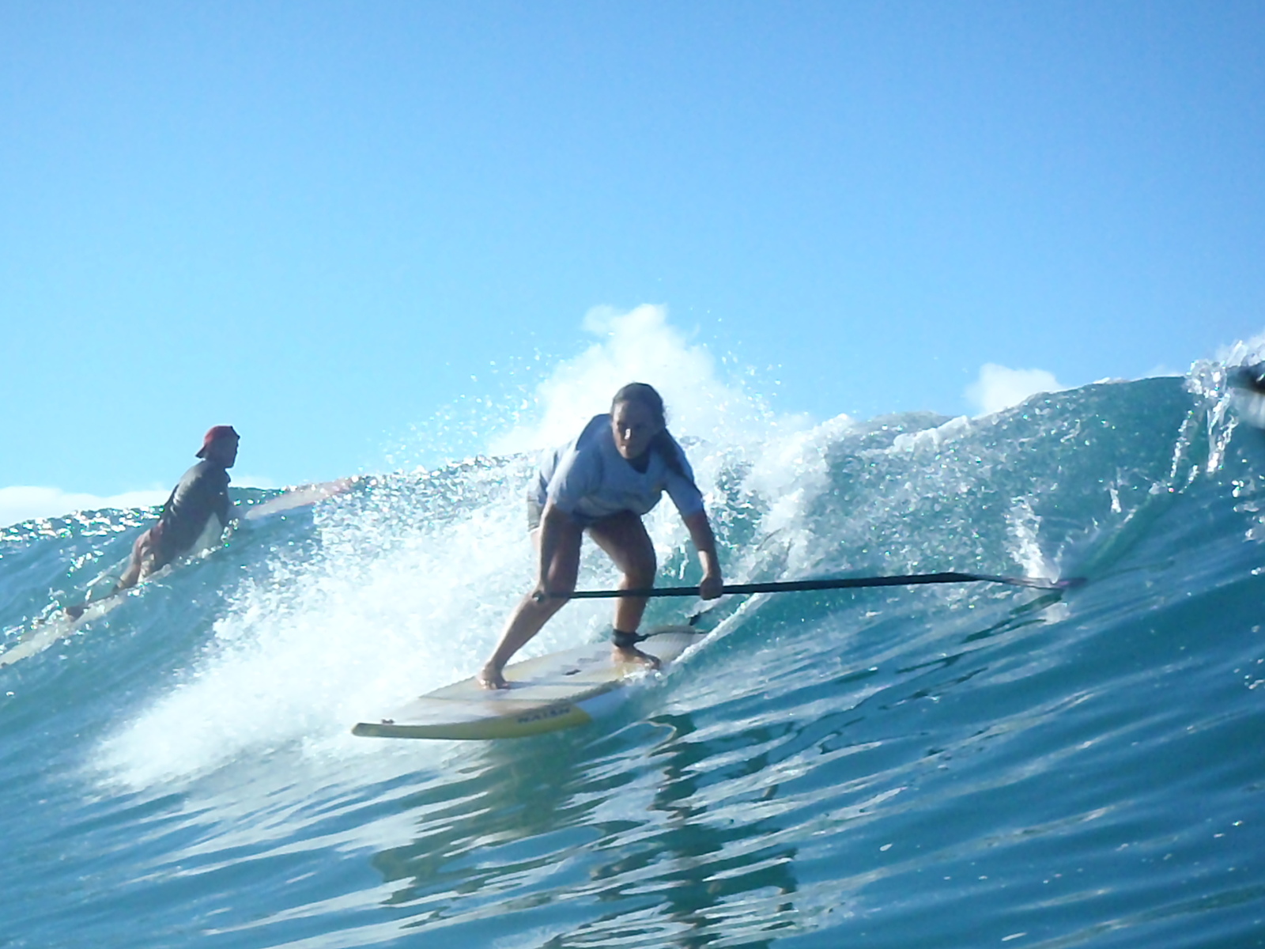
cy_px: 474
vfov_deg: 17.6
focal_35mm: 84
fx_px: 3070
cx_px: 632
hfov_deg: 23.3
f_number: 13
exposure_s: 1/500
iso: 800
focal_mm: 15.06
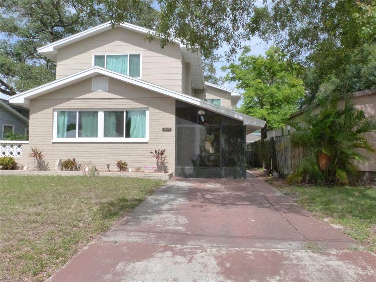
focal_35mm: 25
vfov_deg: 54.9
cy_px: 141
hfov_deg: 69.4
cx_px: 188
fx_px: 272
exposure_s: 1/2000
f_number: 6.3
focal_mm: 4.5
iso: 800
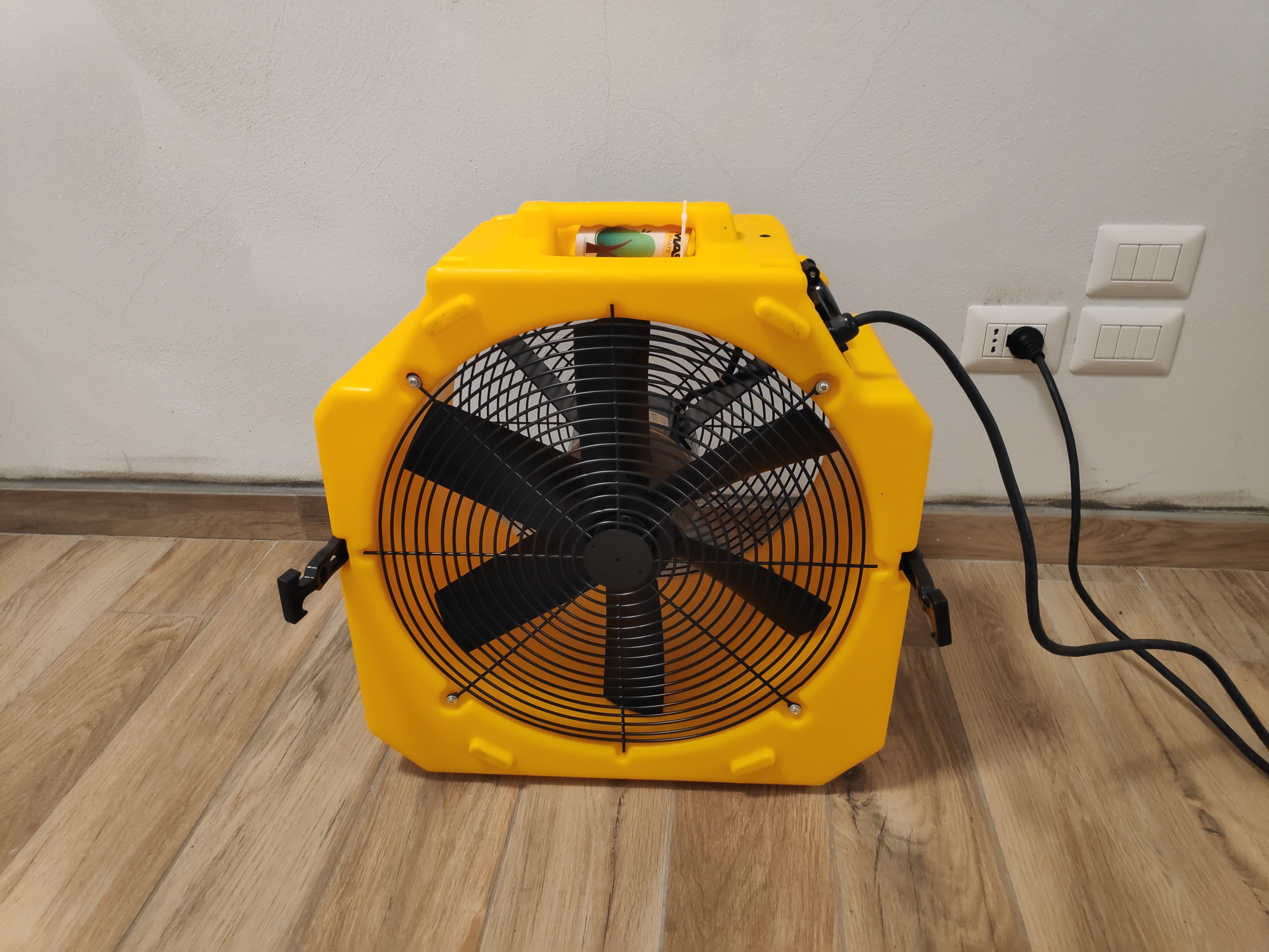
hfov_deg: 81.7
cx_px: 634
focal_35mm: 20
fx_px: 733
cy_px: 476
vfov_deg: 66.0
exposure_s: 1/50
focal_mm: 3.94
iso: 1024
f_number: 1.9
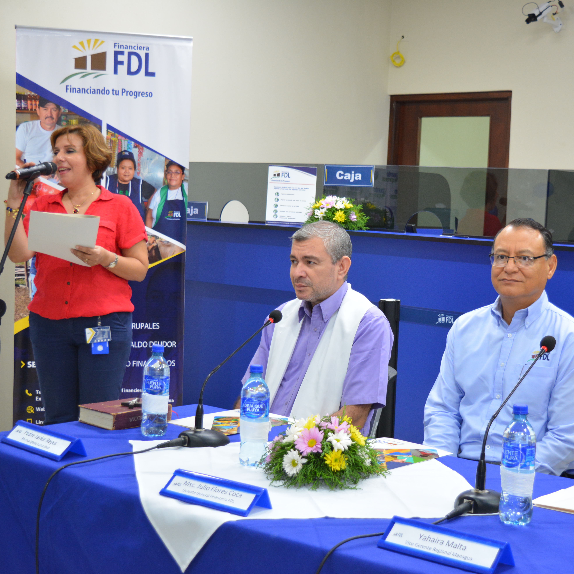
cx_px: 376
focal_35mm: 58
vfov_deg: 29.6
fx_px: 1088
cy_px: 288
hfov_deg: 29.4
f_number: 5
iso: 720
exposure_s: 1/30
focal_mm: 30
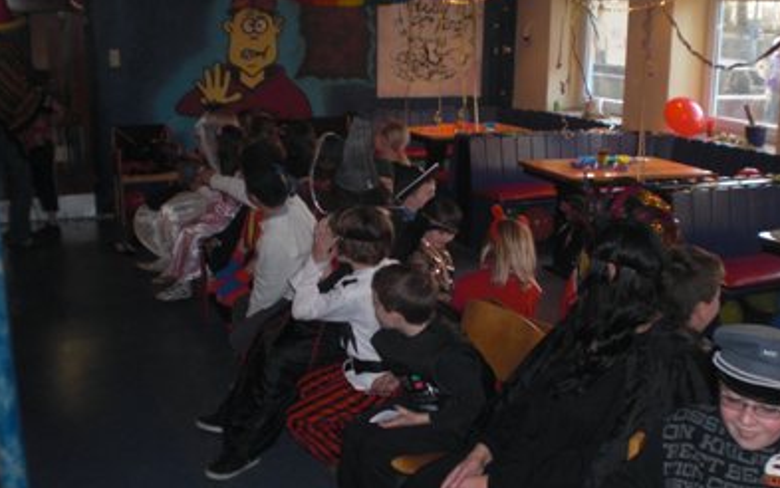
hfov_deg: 48.2
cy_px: 250
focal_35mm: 41
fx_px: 872
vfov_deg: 31.3
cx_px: 391
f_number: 3.1
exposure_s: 1/30
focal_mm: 6.3
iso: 200
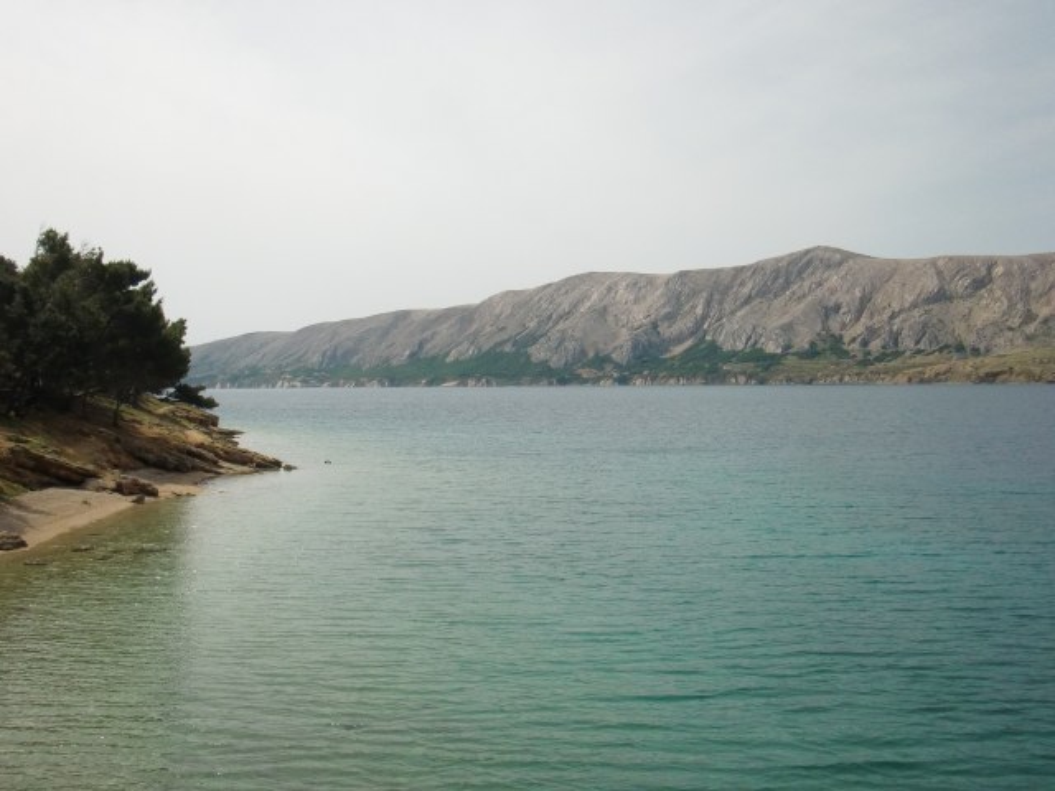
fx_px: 1158
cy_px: 396
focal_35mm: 38
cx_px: 528
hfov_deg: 49.0
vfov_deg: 37.7
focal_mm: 6.66
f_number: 8.9
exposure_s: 1/400
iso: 100
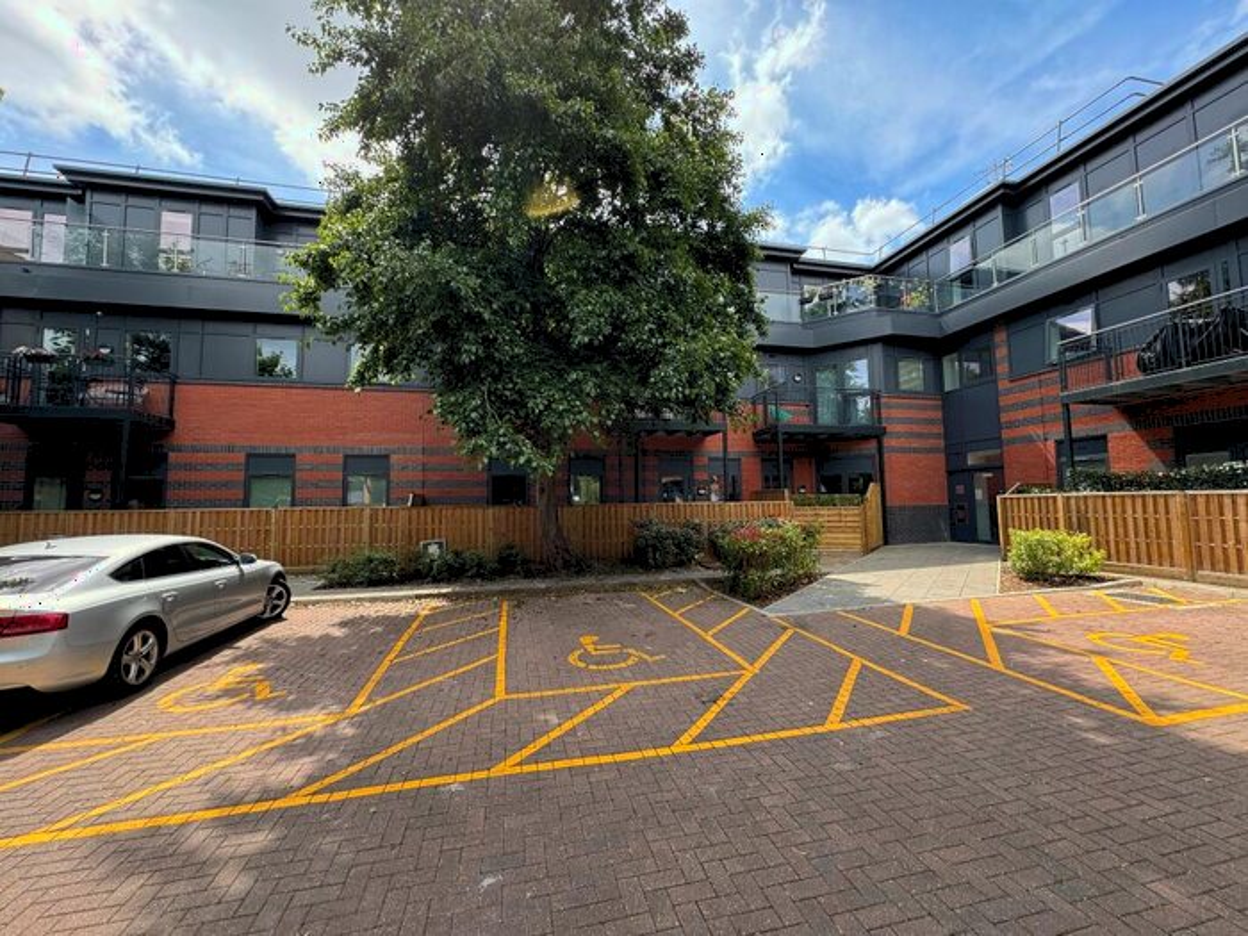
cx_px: 624
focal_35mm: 14
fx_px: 505
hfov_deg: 102.1
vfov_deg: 85.7
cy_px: 468
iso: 40
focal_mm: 2.22
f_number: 2.2
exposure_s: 1/236
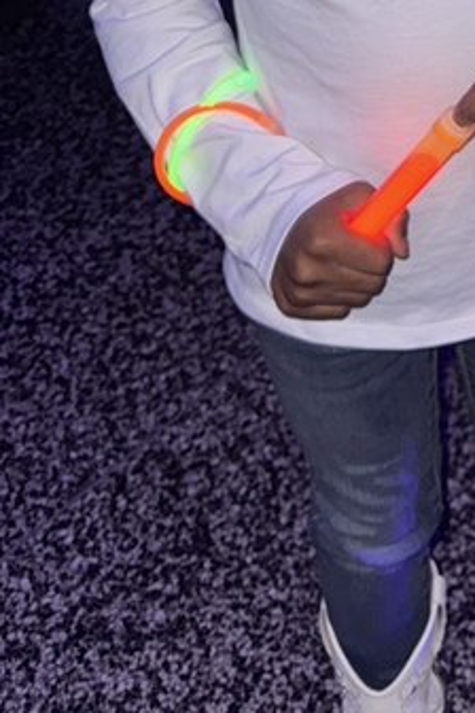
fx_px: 1504
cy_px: -204
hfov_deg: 16.4
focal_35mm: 76
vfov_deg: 23.6
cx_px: 706
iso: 64
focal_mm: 6.76
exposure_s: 1/4
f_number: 1.78
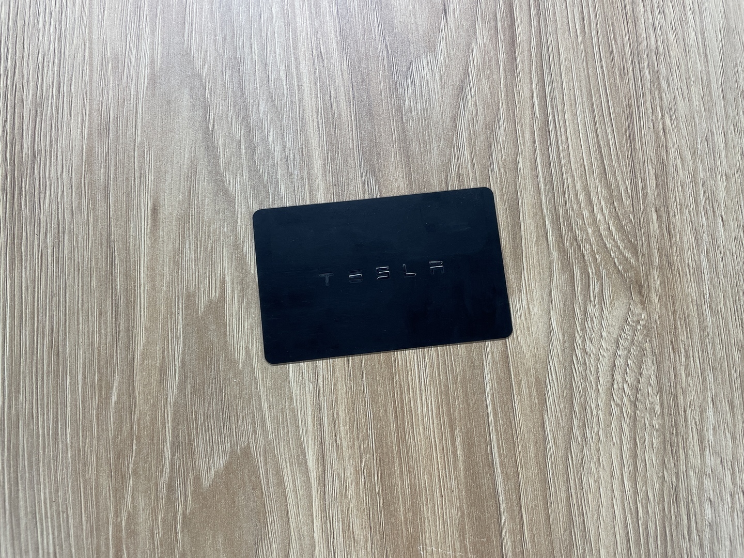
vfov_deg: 53.1
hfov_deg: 67.3
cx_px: 372
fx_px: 559
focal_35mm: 26
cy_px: 279
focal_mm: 4.2
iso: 100
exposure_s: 1/100
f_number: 1.6
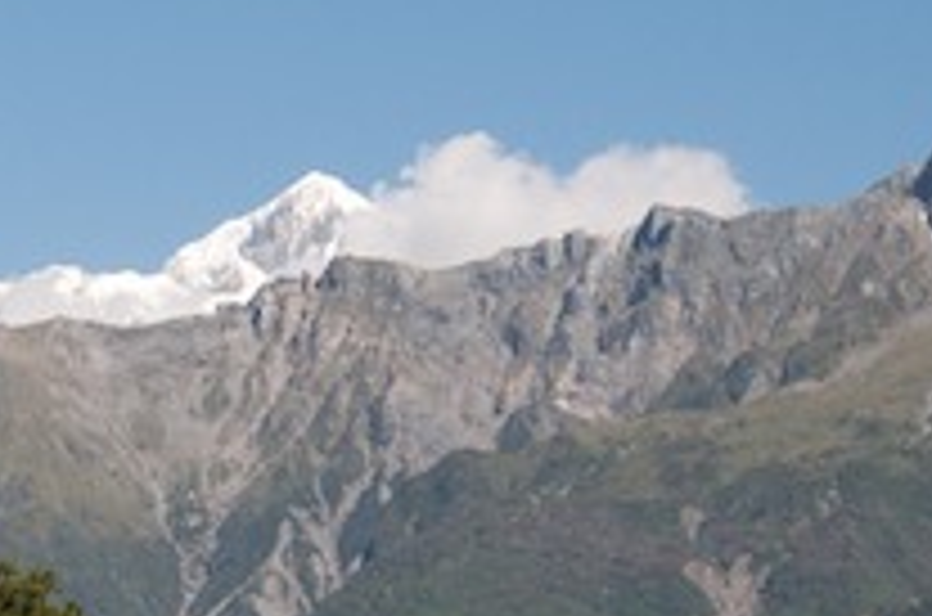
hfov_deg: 9.0
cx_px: -275
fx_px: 5837
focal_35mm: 226
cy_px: 623
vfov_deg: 6.0
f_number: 11
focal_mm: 52
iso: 320
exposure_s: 1/500
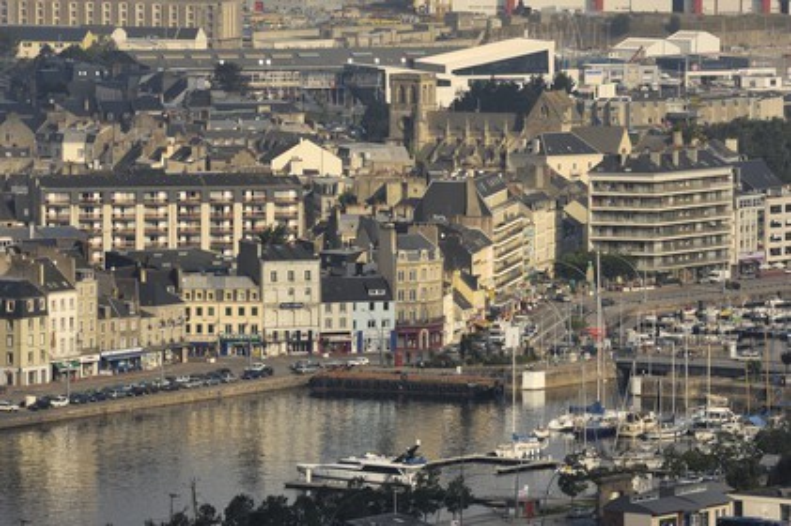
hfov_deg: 7.2
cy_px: 263
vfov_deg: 4.8
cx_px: 396
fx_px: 6257
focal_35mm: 285
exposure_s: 1/320
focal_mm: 190
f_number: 7.1
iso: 100
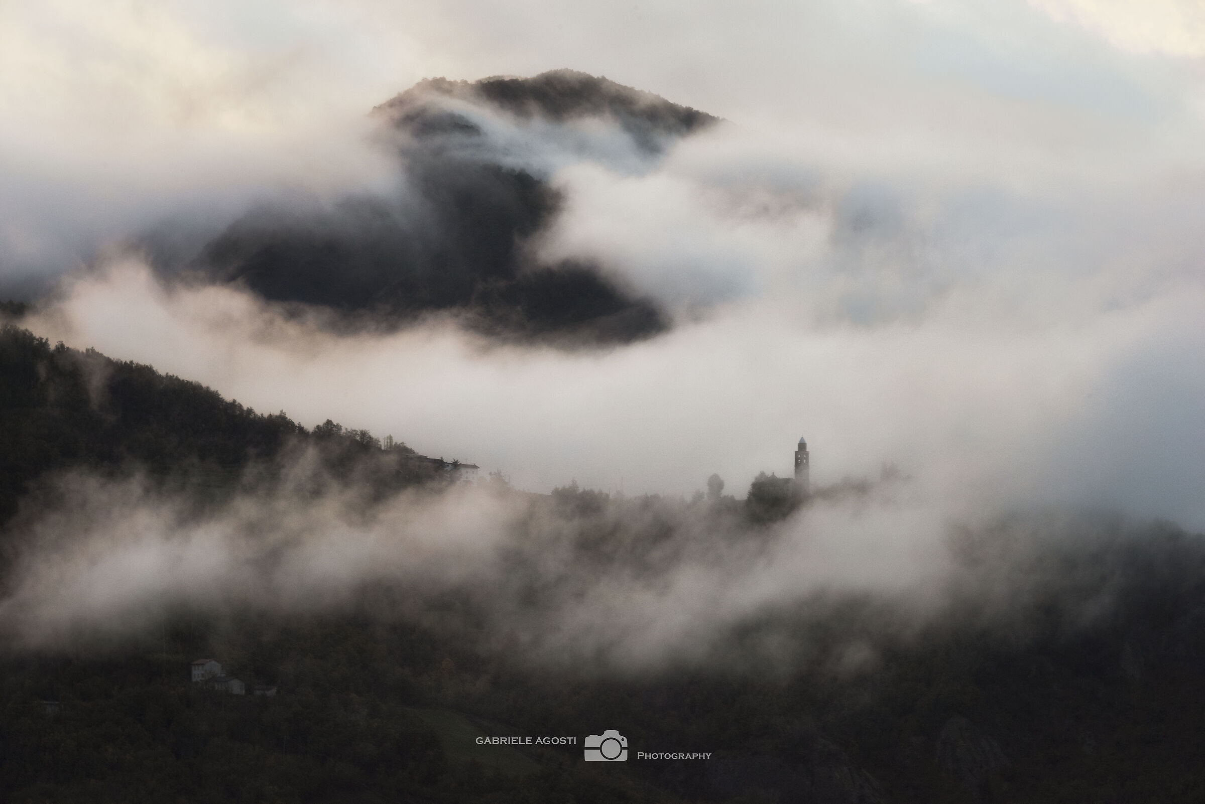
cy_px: 402
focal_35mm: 140
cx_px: 602
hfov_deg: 14.6
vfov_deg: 9.8
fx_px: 4688
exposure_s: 1/25
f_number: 13
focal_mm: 140
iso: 1600
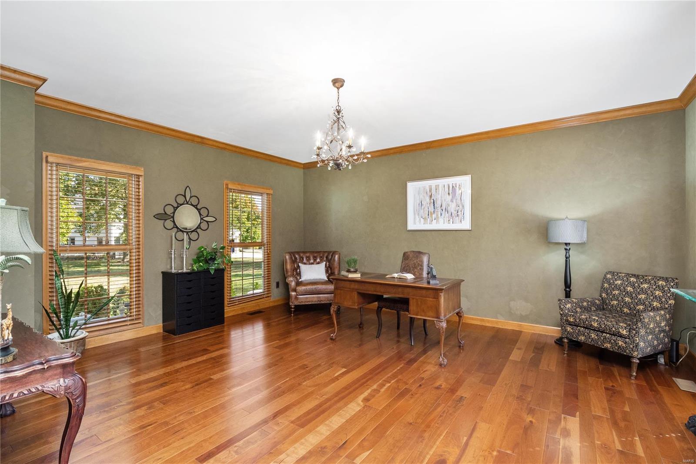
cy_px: 232
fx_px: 309
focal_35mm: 16
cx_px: 348
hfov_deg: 96.7
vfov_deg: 73.7
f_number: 7.1
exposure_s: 1/3
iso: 400
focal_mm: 8
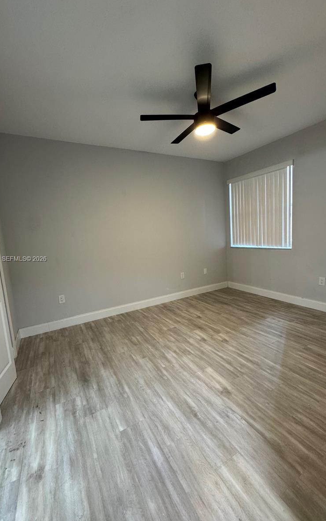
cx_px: 163
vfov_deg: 101.5
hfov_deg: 74.8
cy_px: 259
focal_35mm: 15
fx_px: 213
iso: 200
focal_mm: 2.22
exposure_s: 1/60
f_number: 2.2
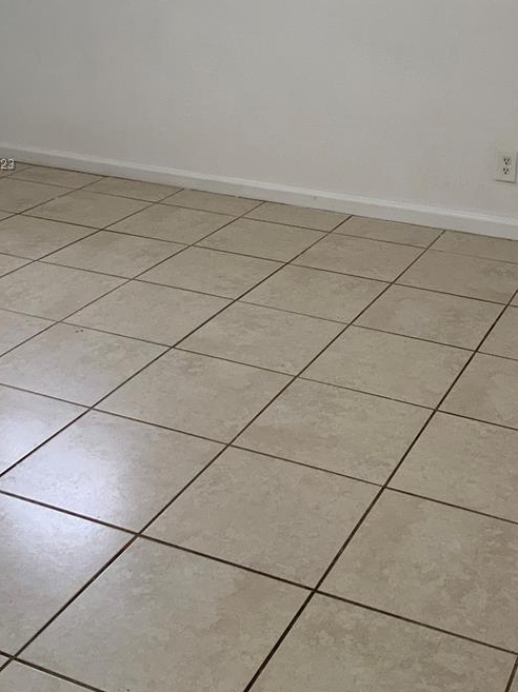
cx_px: 296
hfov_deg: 27.5
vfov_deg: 35.3
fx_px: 1059
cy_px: 165
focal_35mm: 53
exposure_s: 1/120
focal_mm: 3
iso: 64
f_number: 1.8
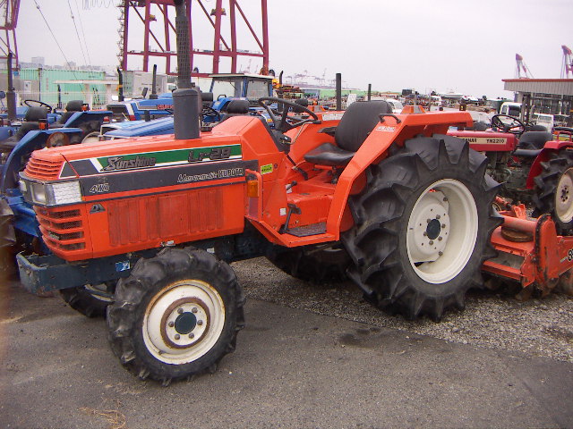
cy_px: 214
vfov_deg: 39.7
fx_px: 596
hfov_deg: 51.4
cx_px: 286
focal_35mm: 36
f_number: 2.8
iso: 64
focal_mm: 4.7
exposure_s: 1/500
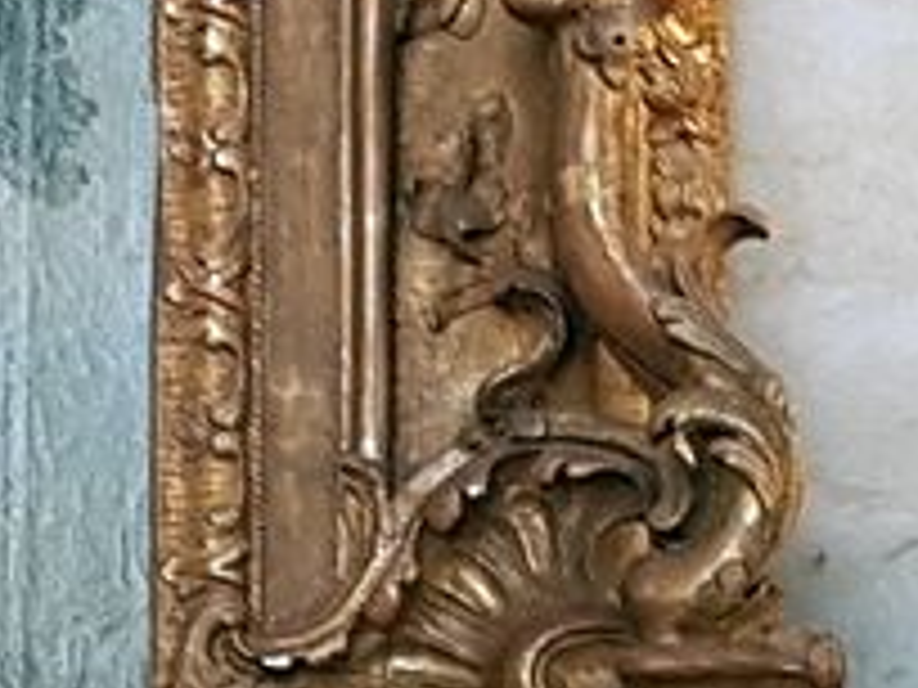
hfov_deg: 8.2
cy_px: 976
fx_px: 5410
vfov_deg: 7.2
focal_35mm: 204
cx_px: -1881
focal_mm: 4.2
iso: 125
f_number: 1.7
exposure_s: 1/50
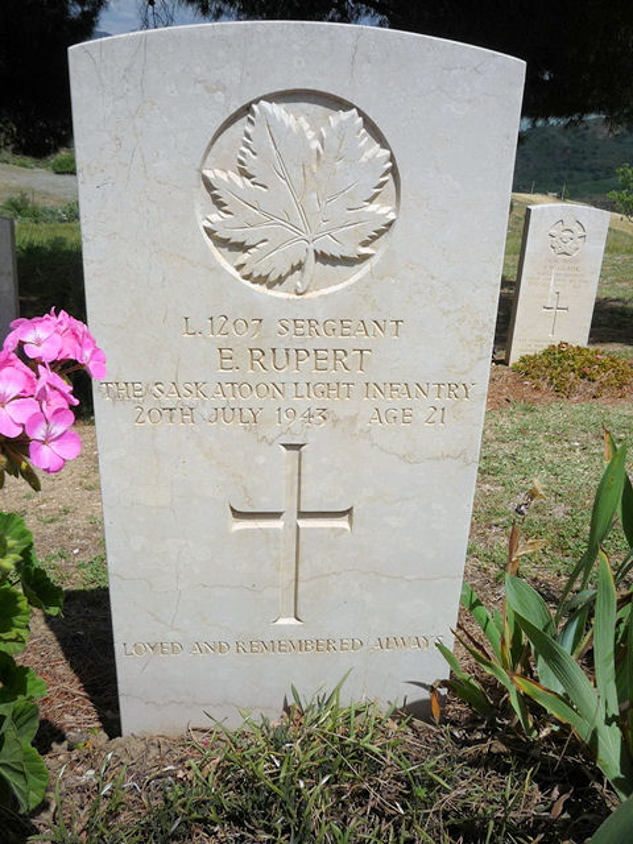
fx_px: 780
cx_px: 316
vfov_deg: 56.8
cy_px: 422
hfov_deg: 44.2
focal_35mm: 32
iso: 100
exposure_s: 1/800
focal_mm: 5.2
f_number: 6.3
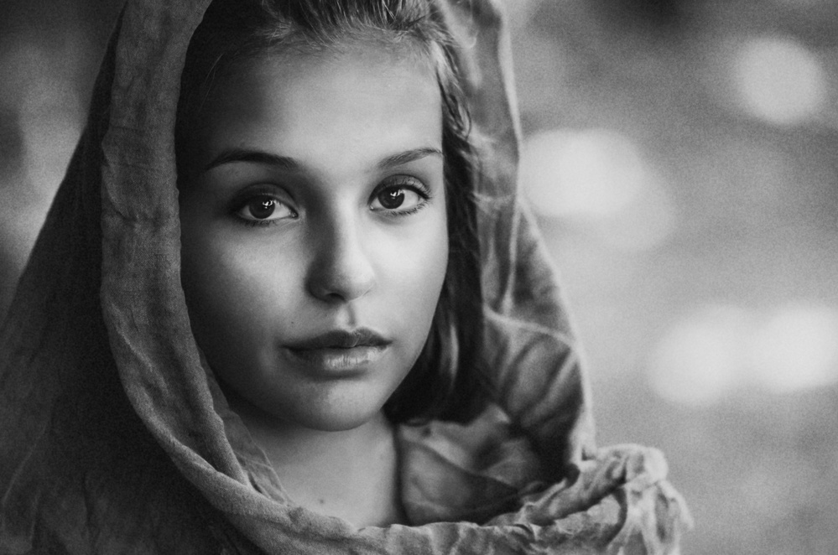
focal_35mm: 128
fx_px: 2962
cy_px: 278
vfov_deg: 10.7
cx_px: 419
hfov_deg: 16.1
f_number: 1.8
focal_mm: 85
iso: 2000
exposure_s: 1/5000
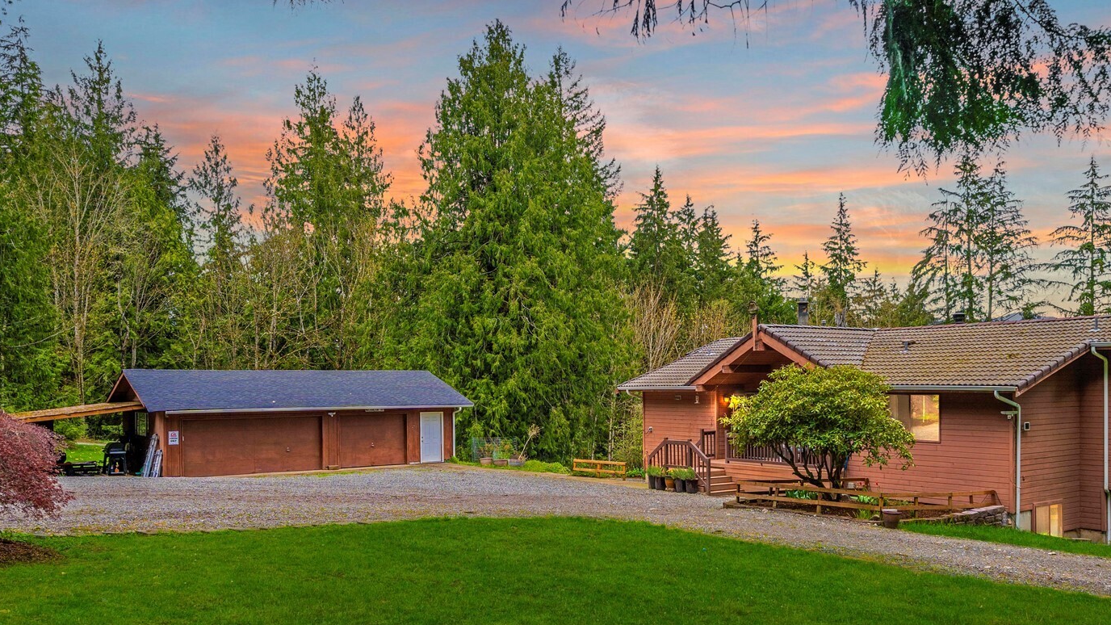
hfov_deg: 62.0
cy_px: 391
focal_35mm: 31
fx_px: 913
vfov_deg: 37.5
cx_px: 675
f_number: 6.7
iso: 100
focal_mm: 24
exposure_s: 1/350
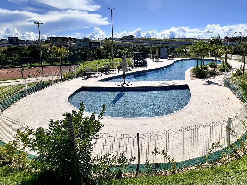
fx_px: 143
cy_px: 58
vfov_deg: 63.9
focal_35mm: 20
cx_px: 154
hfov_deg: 80.3
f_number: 2.2
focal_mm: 2.22
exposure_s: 1/4464
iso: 50
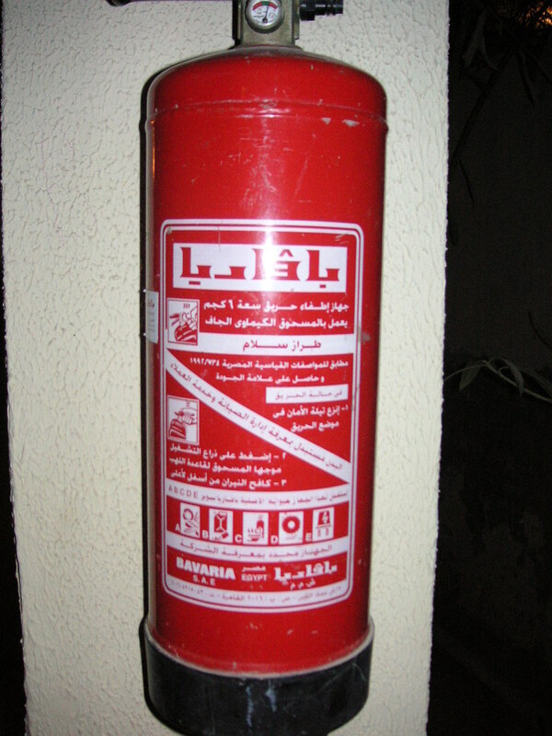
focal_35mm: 37
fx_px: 787
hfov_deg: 38.7
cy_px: 368
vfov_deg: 50.1
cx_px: 276
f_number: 2.8
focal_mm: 6.1
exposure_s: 1/45
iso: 160
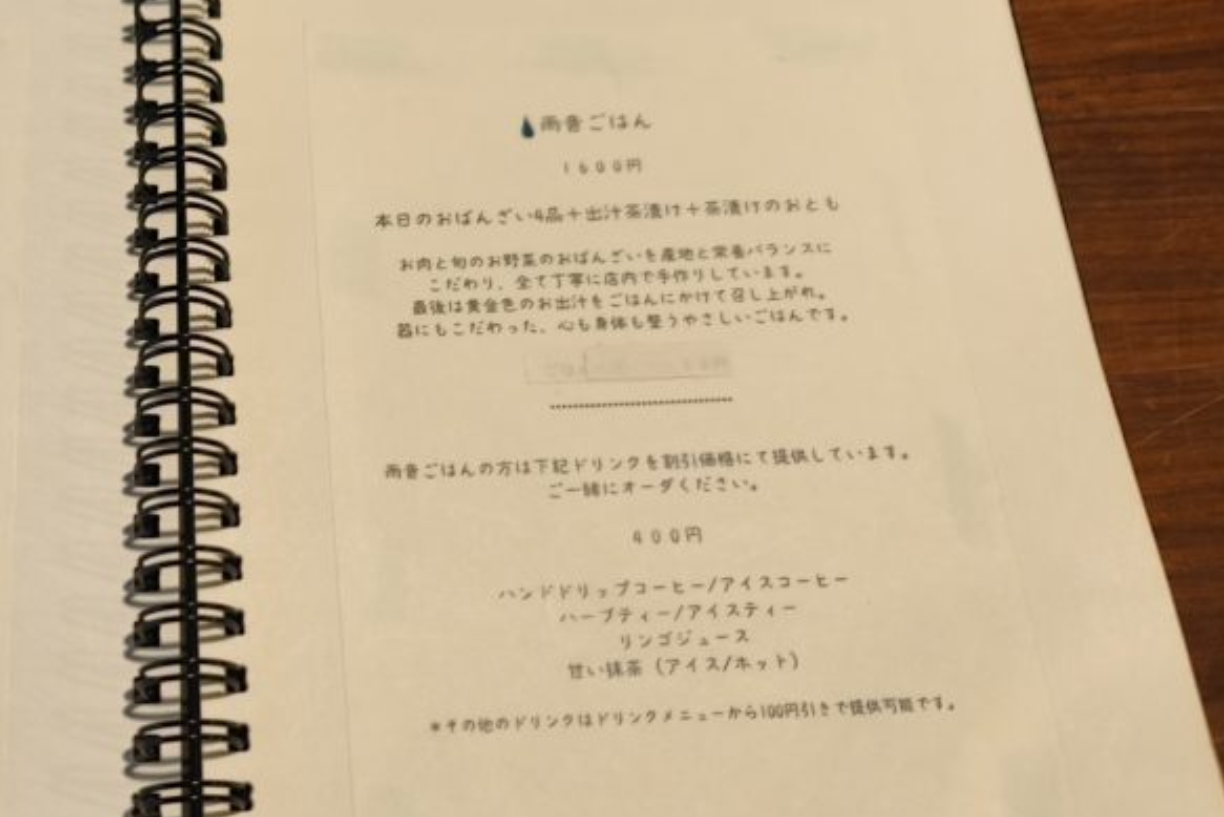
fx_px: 1428
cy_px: 386
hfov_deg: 43.6
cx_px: 202
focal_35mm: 42
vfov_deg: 31.9
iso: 250
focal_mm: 6.45
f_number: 1.62
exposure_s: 1/50
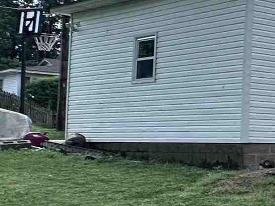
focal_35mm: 77
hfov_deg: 14.0
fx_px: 612
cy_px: 124
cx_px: 701
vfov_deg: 19.1
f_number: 2.2
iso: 50
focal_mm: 2.22
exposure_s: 1/2257
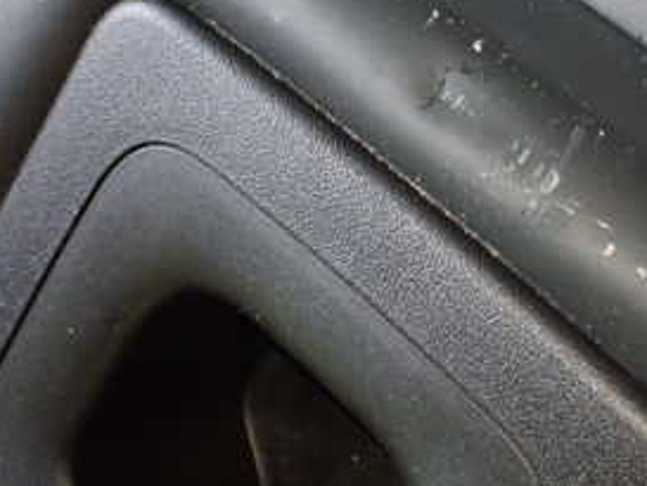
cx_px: 455
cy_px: 81
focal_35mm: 66
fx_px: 1234
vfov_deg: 21.9
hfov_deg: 29.1
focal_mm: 5.4
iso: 800
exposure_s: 1/40
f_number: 2.3
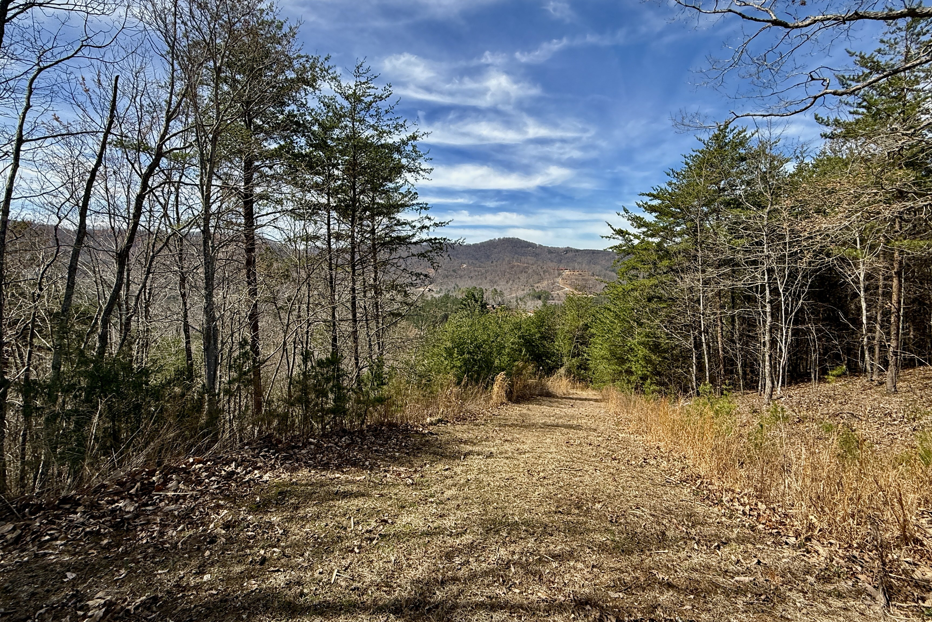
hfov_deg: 93.3
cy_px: 283
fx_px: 440
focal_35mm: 17
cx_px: 463
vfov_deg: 70.3
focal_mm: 2.22
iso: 50
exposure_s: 1/1572
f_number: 2.2
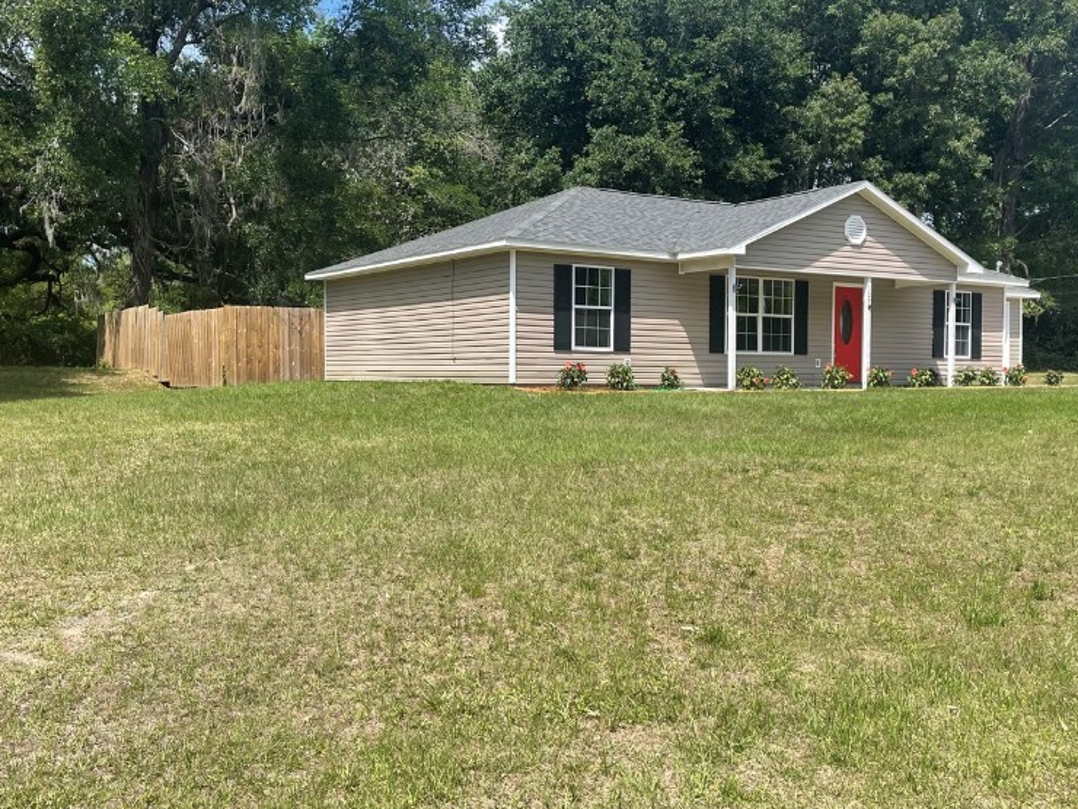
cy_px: 385
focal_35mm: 36
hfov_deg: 51.4
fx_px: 1121
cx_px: 545
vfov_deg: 39.6
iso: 32
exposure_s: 1/1767
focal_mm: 5.1
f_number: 1.6
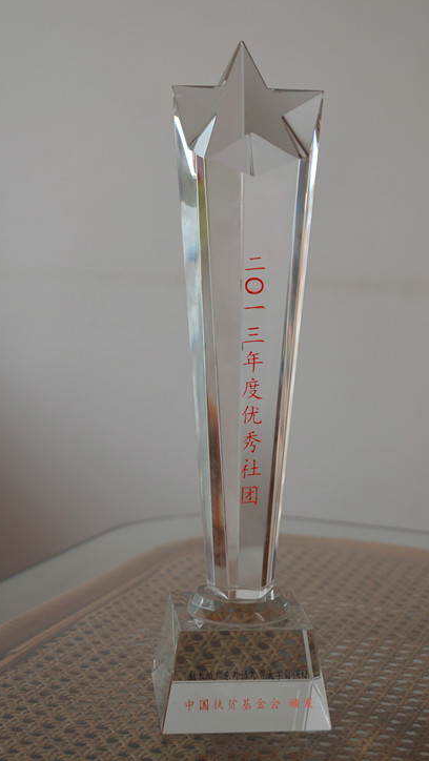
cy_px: 343
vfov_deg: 34.5
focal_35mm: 61
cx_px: 237
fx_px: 1223
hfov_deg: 19.9
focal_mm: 35
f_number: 5
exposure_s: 1/100
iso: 400
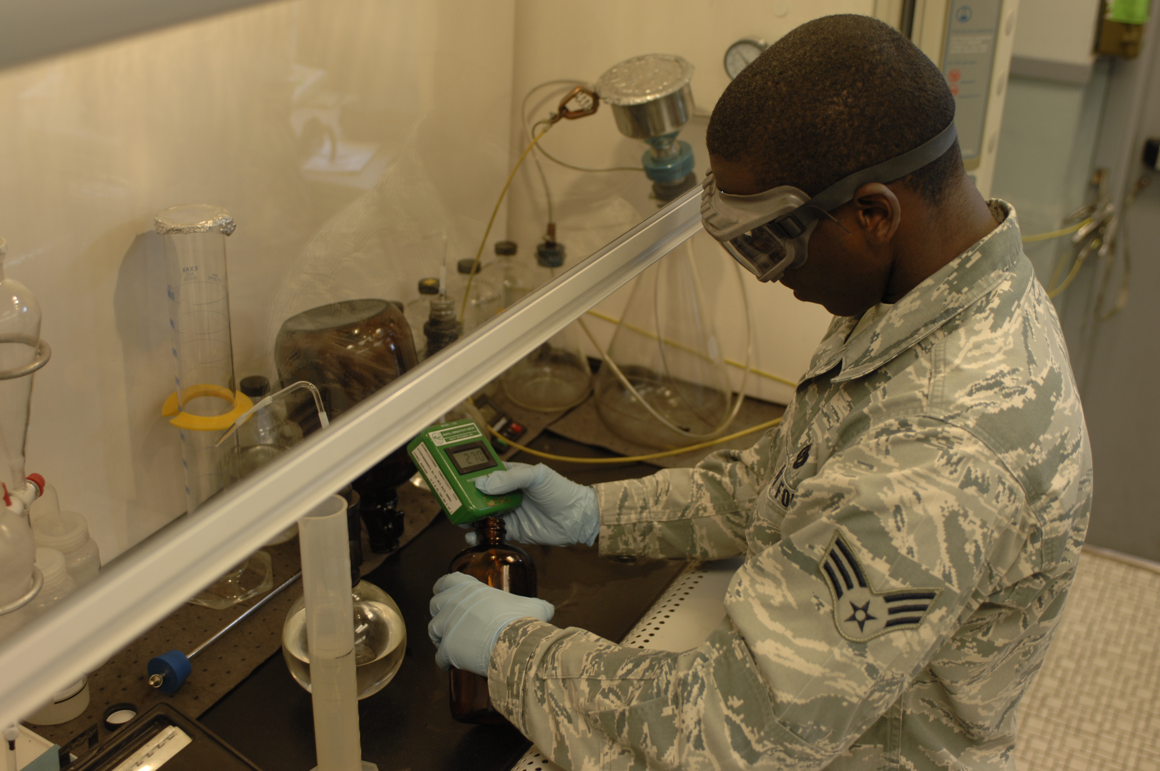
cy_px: 386
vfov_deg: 31.8
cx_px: 580
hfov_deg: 46.4
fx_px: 1352
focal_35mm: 42
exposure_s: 1/80
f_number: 2.8
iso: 250
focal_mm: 28
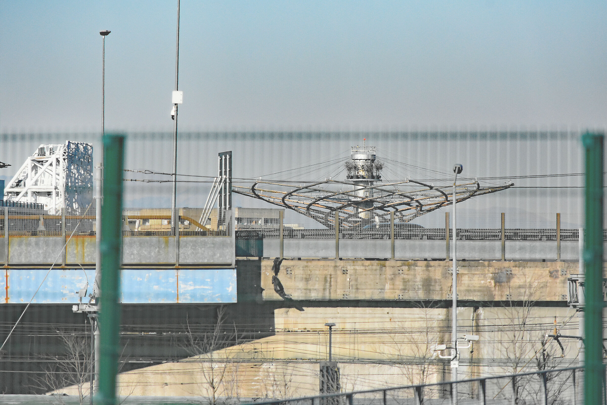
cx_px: 304
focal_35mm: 405
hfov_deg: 5.1
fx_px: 6828
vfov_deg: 3.4
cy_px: 202
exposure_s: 1/8000
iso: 2500
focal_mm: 270
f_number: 8
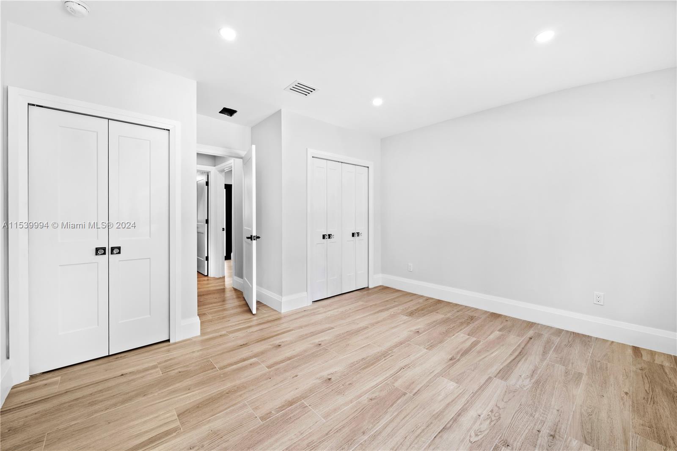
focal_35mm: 13
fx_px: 244
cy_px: 226
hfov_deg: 108.3
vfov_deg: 85.4
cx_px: 338
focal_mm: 13
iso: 200
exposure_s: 1/6
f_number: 9
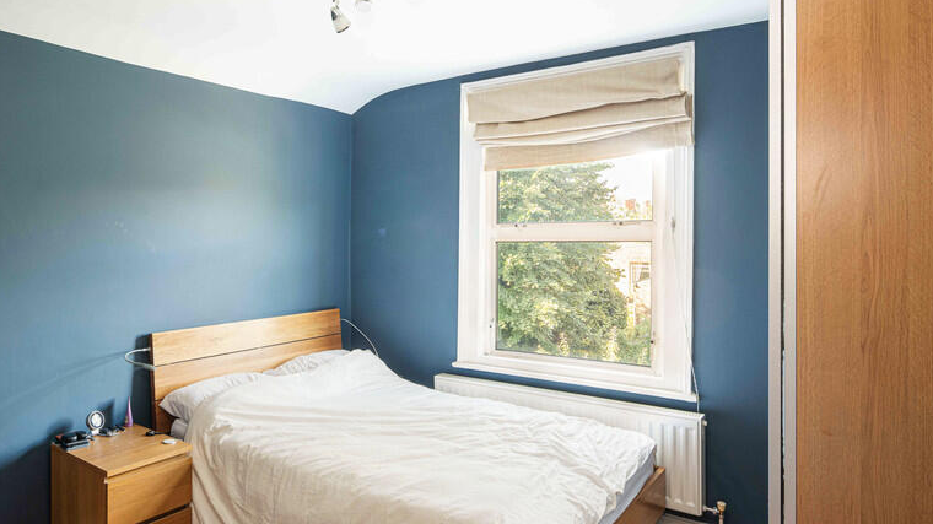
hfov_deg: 74.8
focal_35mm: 24
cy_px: 374
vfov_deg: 46.4
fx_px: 594
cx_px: 341
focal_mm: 17
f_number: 8
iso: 250
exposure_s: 1/1.67
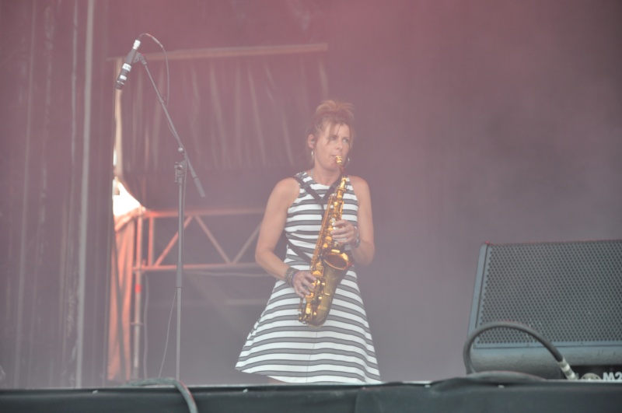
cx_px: 311
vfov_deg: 8.7
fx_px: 2717
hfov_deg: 13.1
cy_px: 206
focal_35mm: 158
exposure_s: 1/60
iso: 320
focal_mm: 105
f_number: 5.6
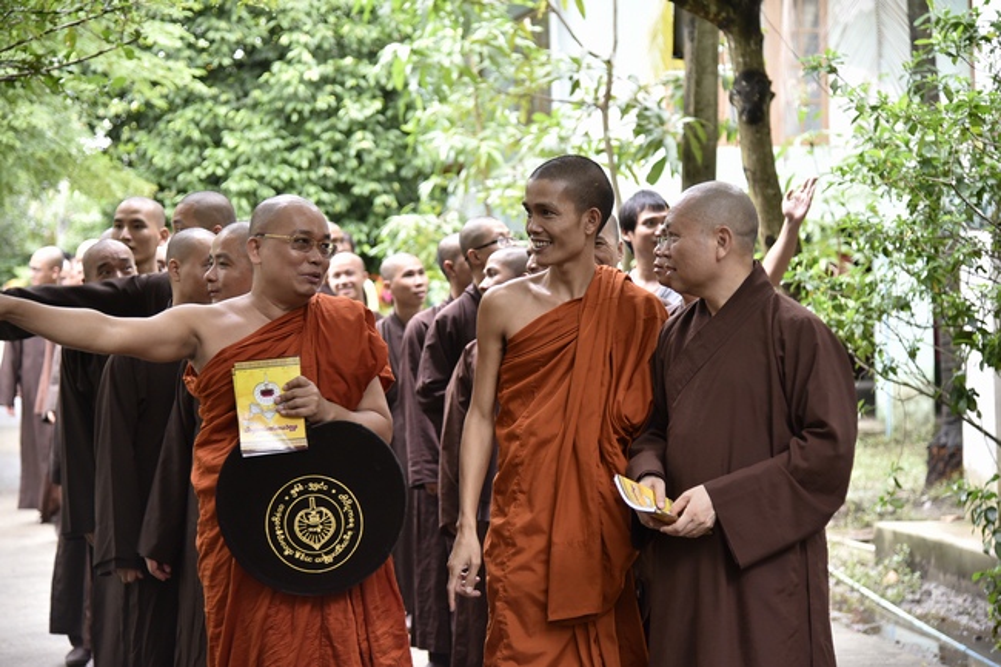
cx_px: 500
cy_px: 334
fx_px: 2168
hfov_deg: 26.0
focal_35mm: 78
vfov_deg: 17.5
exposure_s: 1/50
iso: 500
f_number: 4
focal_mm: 78
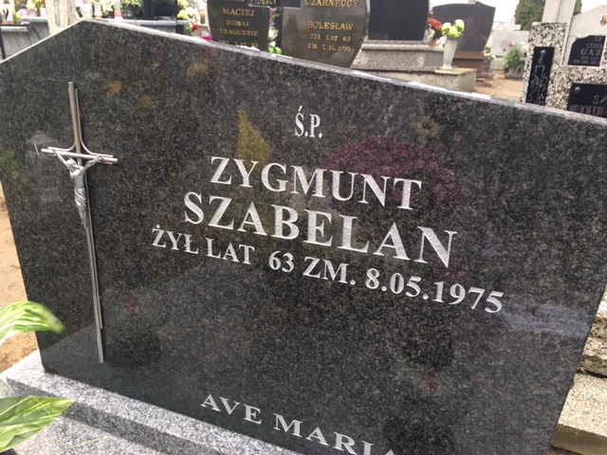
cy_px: 228
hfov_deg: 61.7
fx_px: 509
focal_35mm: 29
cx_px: 304
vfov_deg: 48.2
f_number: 2.2
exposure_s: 1/33
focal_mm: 4.15
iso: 80
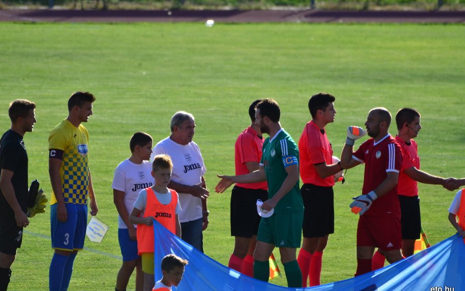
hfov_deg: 4.6
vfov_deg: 2.9
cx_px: 233
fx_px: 5818
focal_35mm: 459
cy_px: 149
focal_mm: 300
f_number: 5.6
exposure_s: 1/1250
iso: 400
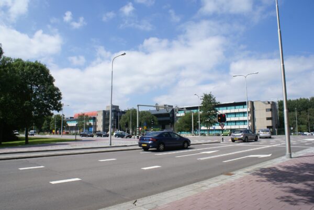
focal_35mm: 27
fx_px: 236
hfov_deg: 67.3
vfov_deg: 48.1
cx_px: 157
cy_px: 105
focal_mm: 18
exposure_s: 1/200
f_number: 10
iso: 100
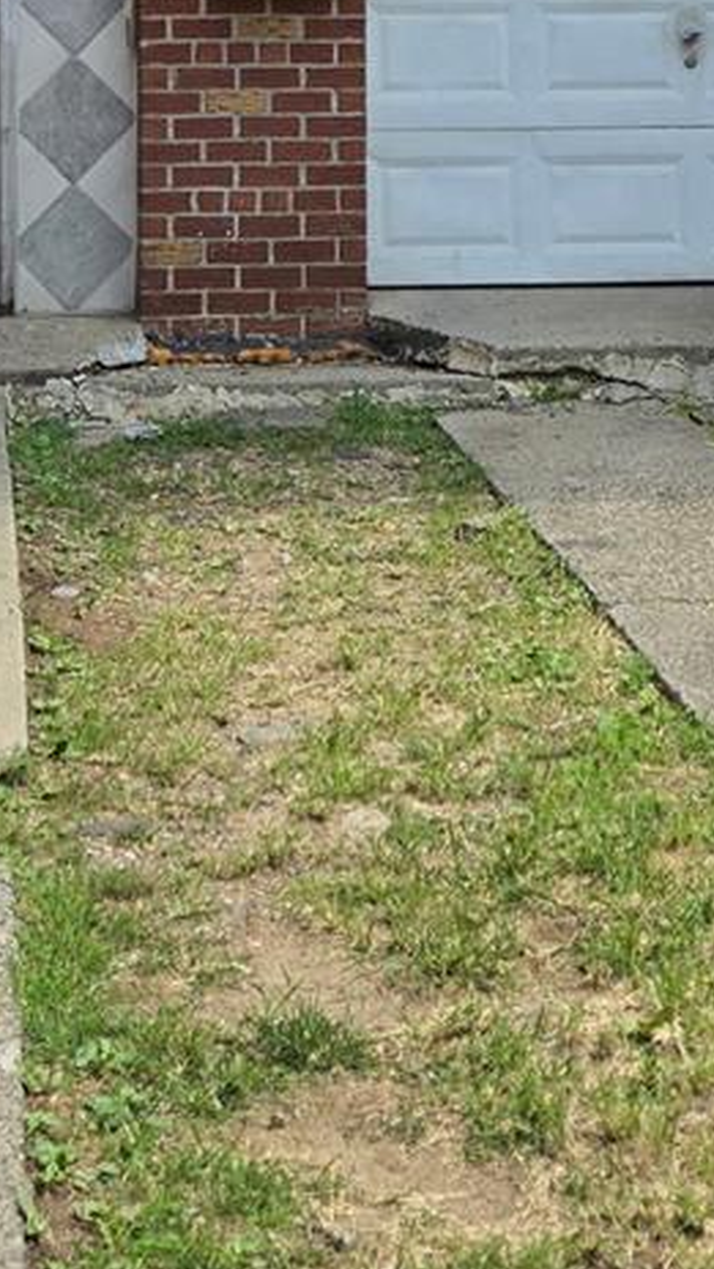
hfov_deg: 14.6
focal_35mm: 83
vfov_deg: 22.6
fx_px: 2794
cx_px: 290
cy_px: -413
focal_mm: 5.4
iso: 25
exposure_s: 1/2500
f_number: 1.8
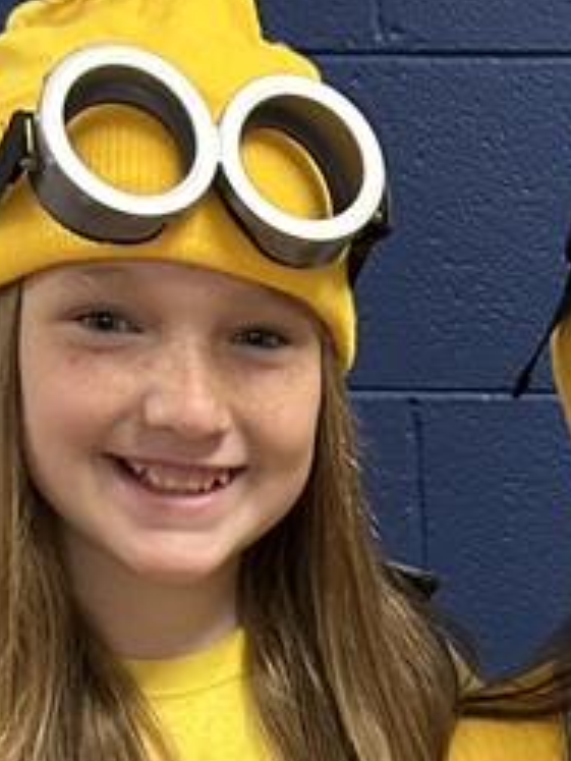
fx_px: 2351
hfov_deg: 13.2
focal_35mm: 107
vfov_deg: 16.6
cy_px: 1152
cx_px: 797
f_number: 1.5
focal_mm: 5.7
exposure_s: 1/60
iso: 320
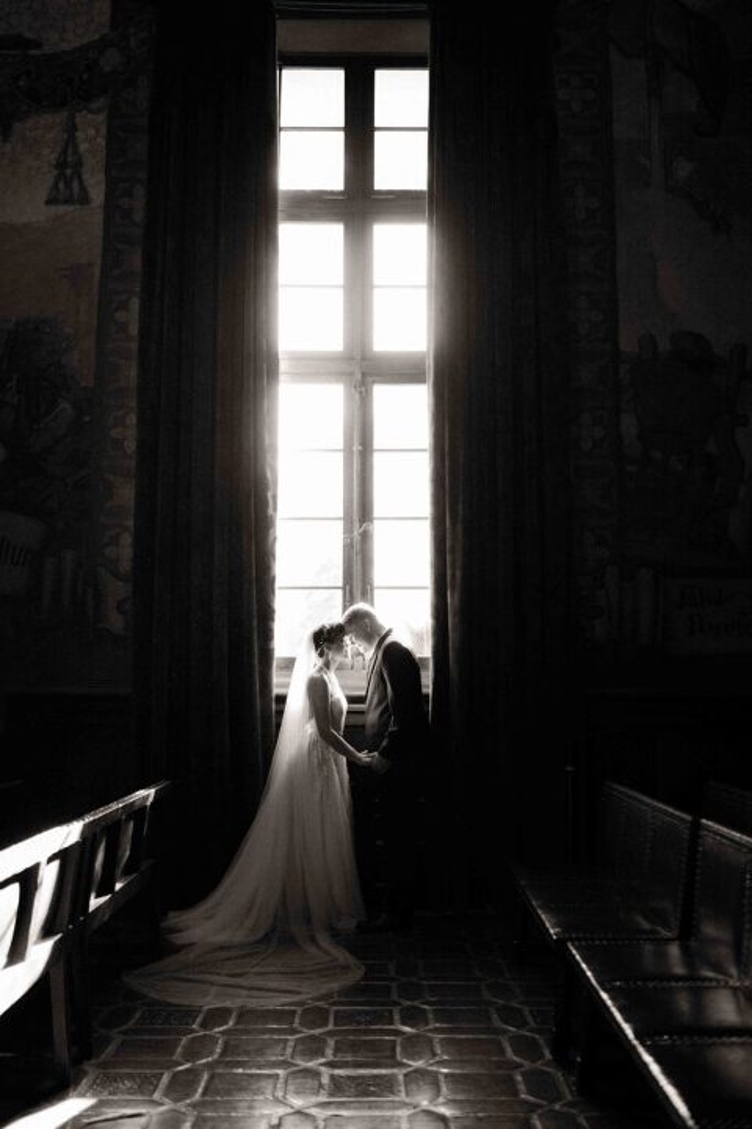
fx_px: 1098
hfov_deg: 37.8
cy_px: 564
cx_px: 376
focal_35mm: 35
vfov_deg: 54.5
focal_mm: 35
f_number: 2
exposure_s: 1/200
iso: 1000
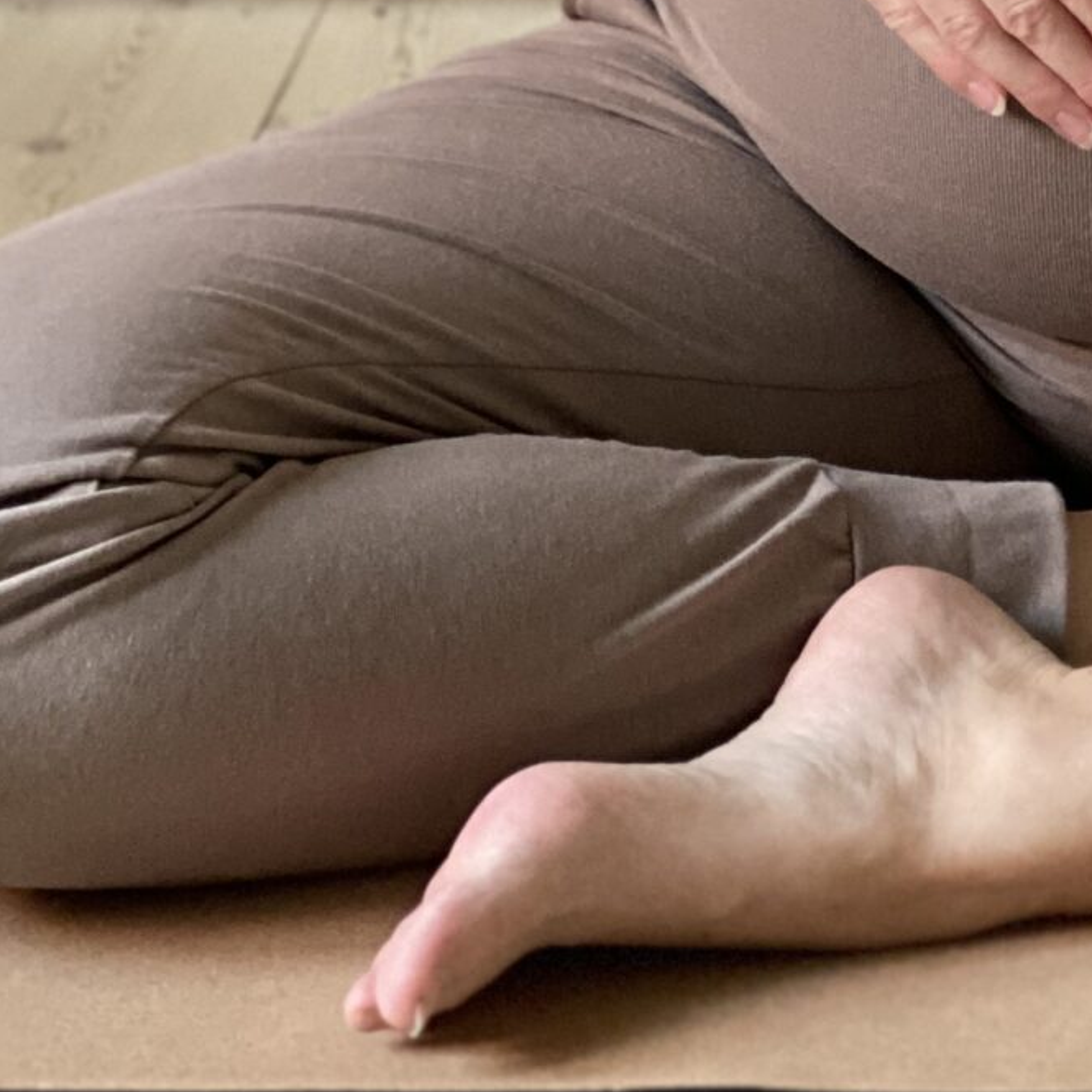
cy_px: -892
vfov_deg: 9.4
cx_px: 1177
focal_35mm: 177
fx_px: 6317
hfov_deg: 9.8
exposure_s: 1/25
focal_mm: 6
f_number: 2
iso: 320
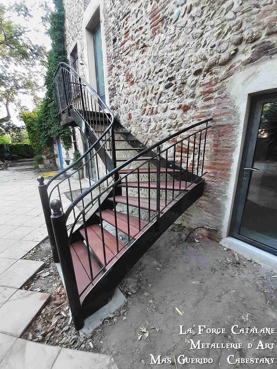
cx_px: 138
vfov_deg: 106.2
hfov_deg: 89.9
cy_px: 184
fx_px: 139
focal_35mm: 13
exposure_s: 1/50
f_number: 2.2
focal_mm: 1.13
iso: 50
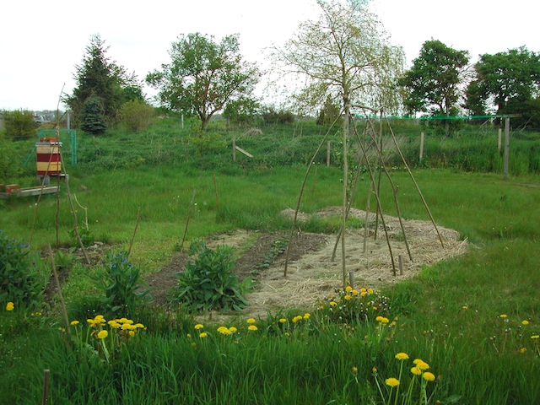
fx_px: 593
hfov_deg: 49.0
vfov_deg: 37.7
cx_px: 270
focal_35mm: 38
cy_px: 202
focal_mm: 8
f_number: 2.8
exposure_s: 1/619
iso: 100
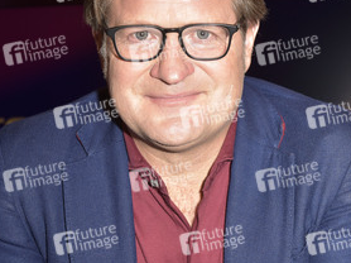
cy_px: 82
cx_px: 179
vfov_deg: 18.8
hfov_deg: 25.0
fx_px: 790
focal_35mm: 78
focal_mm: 50
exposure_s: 1/200
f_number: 5.6
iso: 640
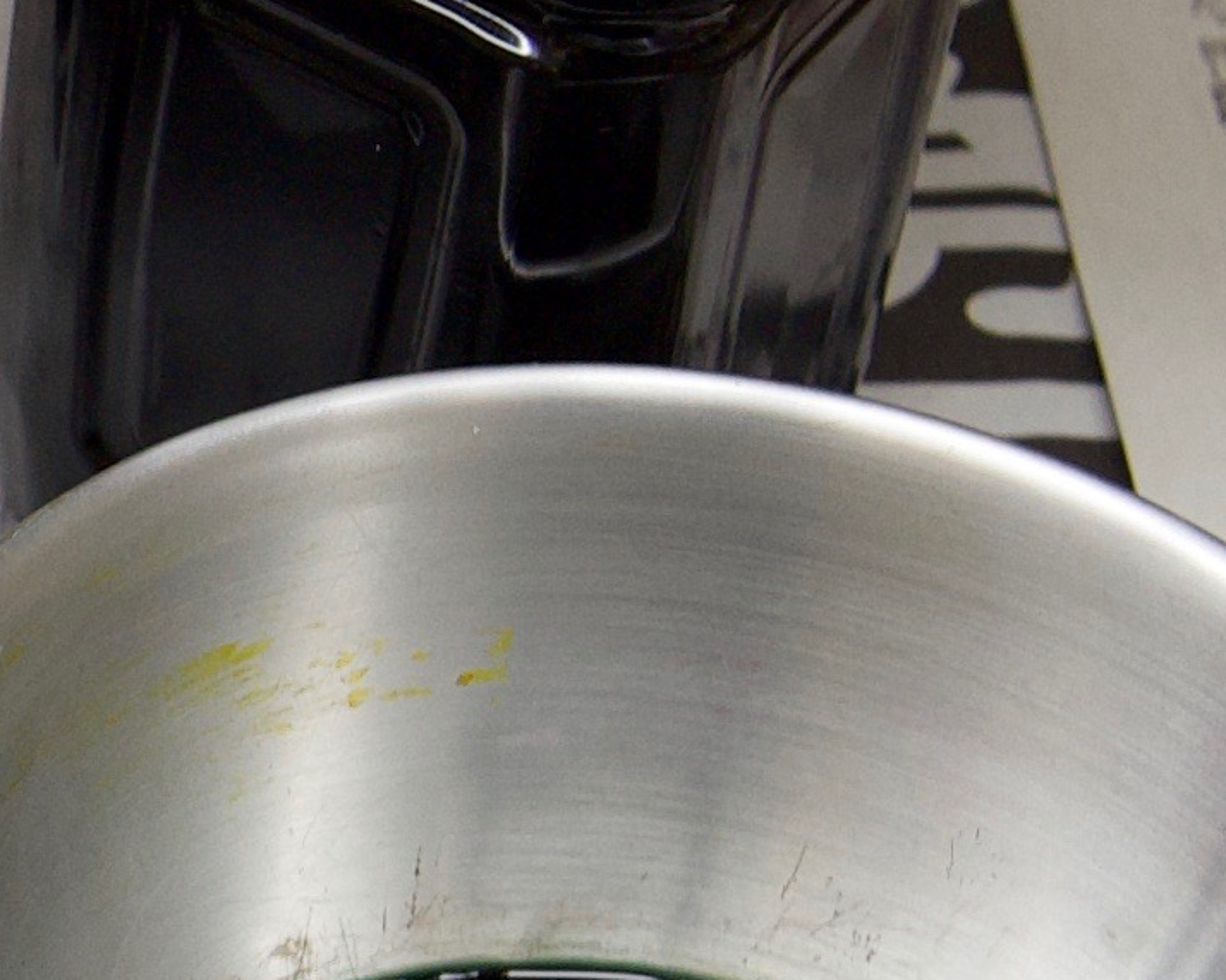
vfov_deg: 5.6
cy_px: 918
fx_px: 10050
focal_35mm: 277
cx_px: -1245
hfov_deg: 6.8
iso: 800
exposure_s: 1/80
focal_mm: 35
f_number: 4.5
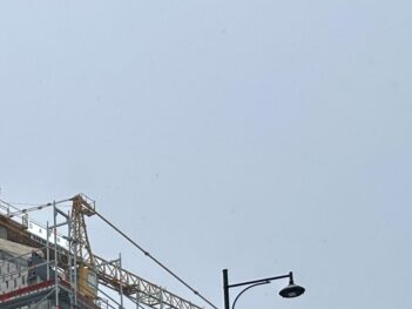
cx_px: -150
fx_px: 833
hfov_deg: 23.8
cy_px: 436
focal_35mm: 70
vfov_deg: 18.9
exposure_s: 1/543
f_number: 1.78
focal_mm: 6.86
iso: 80
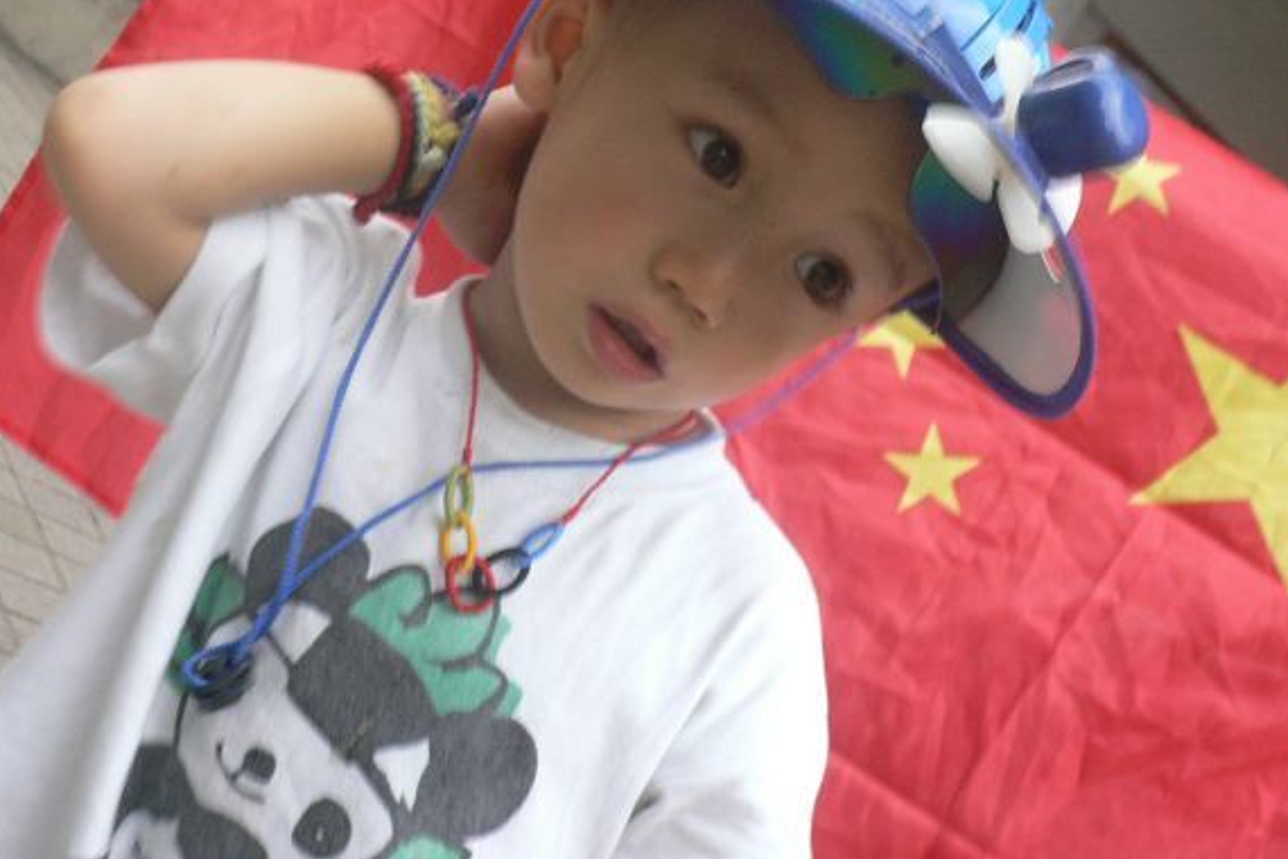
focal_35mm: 54
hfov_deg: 36.9
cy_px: 374
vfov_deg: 25.0
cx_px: 639
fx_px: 1932
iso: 200
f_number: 3.4
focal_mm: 8.5
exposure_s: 1/8
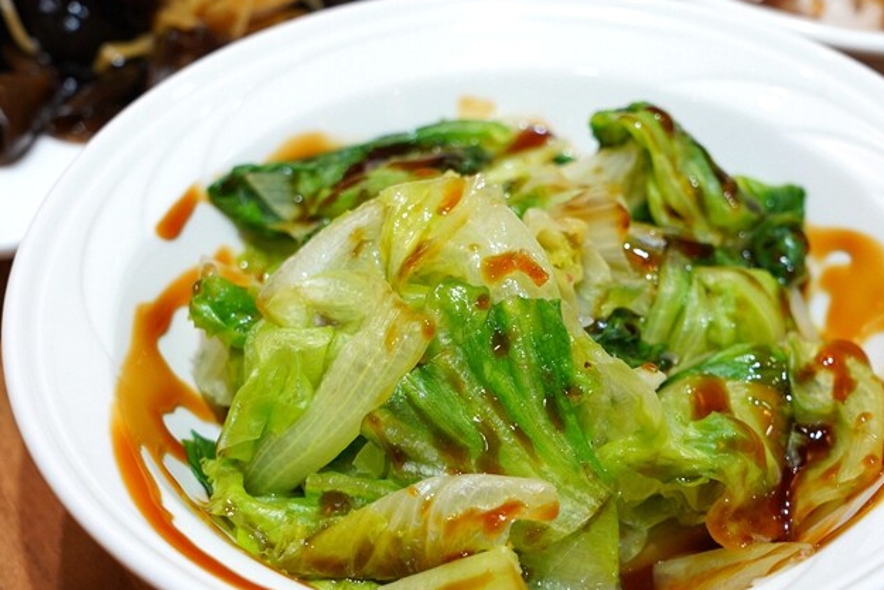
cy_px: 335
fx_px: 2137
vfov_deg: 15.7
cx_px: 540
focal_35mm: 87
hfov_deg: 23.3
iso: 1250
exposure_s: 1/80
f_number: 8
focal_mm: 68
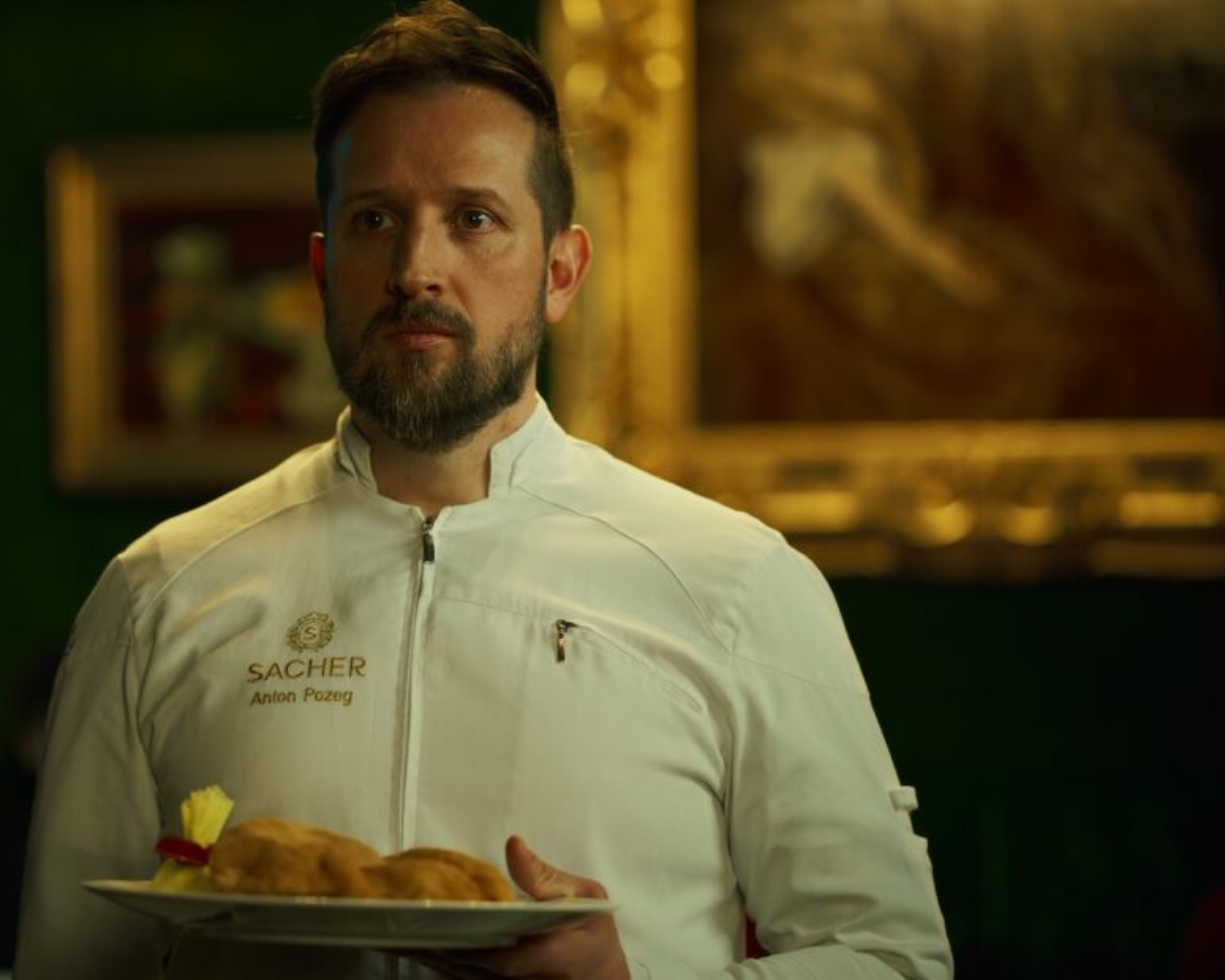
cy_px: 475
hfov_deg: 18.6
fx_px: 3734
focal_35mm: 103
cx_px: 476
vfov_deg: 15.0
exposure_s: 1/125
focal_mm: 85
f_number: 1.8
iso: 640
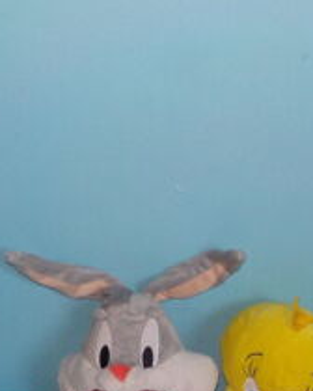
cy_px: 289
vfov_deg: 27.9
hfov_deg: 22.7
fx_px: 776
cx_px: 209
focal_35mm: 67
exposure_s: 1/30
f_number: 3.3
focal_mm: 4.1
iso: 200
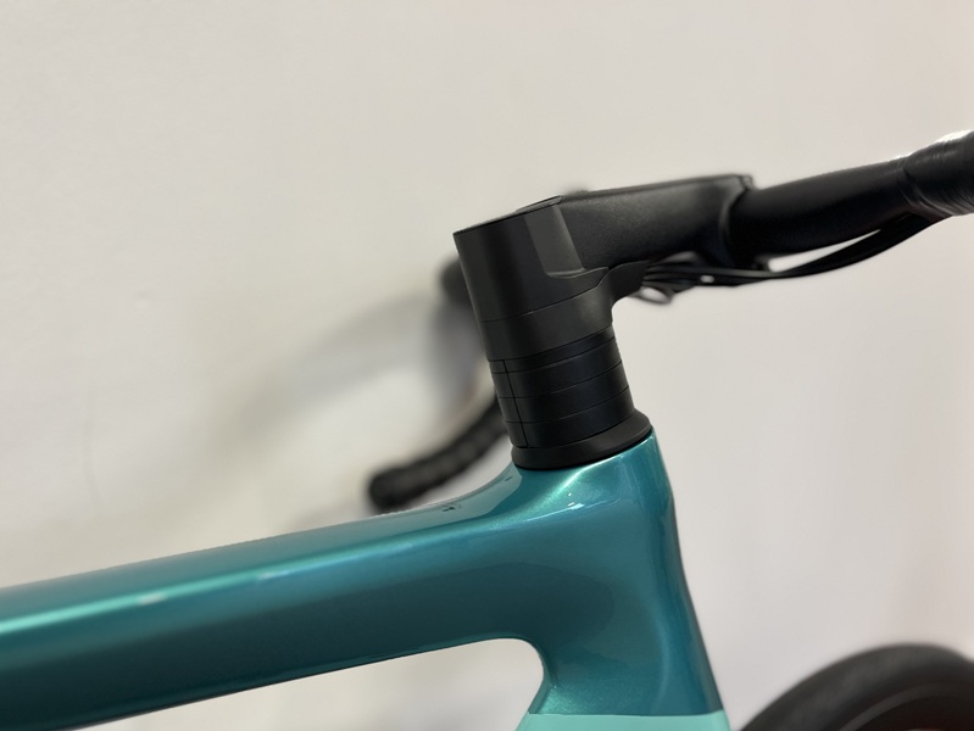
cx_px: 487
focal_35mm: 26
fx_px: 732
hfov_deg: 67.3
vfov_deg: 53.1
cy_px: 366
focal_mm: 5.1
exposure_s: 1/50
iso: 160
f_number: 1.6
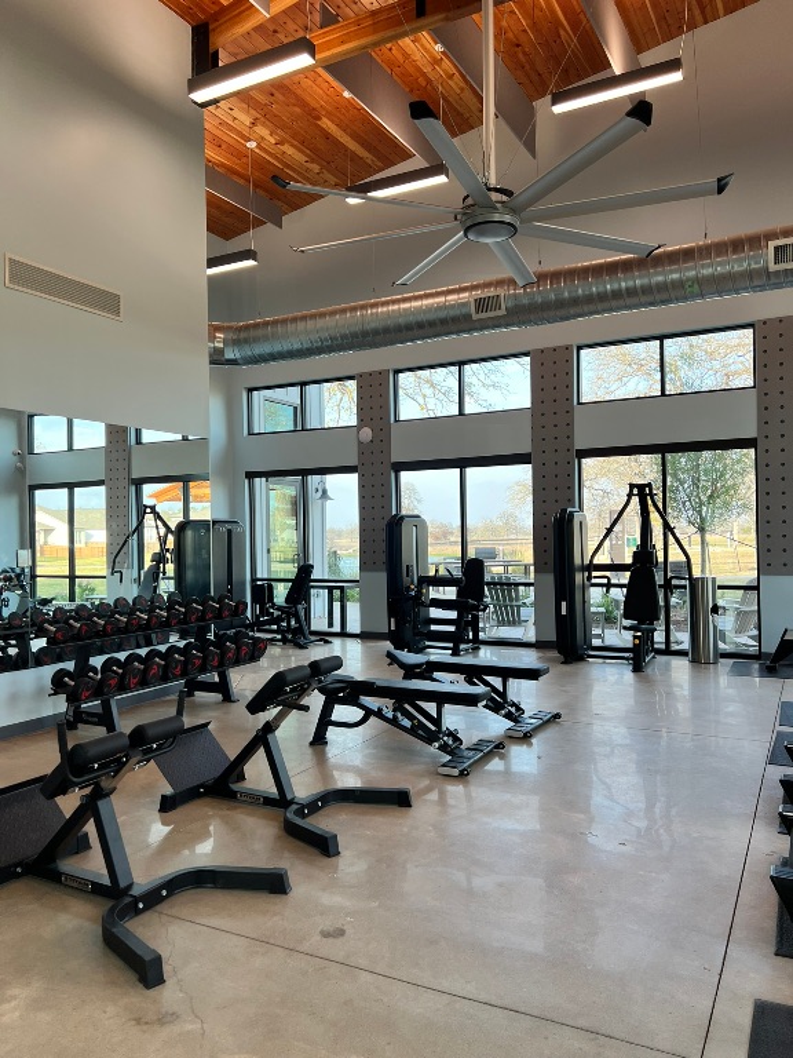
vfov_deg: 67.3
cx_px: 396
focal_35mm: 26
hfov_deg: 53.1
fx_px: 794
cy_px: 529
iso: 50
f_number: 1.5
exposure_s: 1/163
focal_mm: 5.7
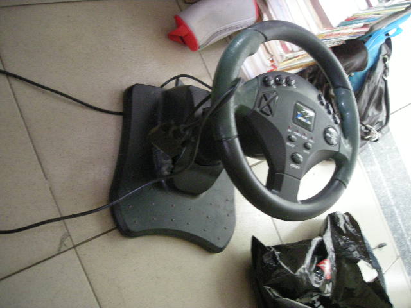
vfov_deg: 40.7
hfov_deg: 52.6
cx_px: 206
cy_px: 154
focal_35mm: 35
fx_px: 416
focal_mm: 5.7
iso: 555
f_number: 2.8
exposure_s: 1/8
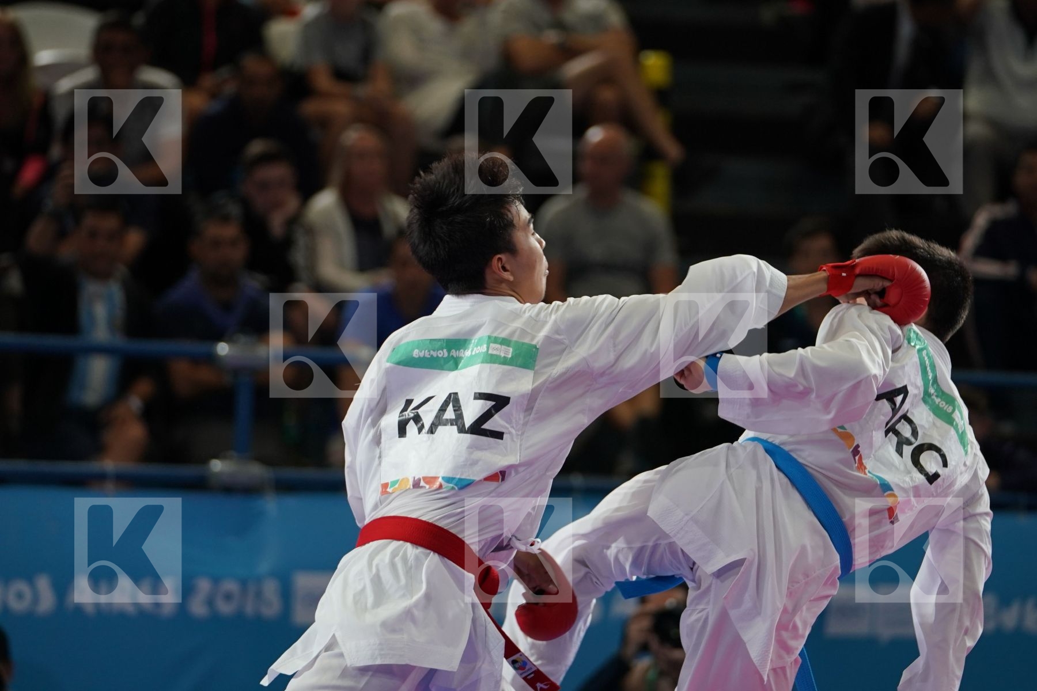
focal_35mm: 246
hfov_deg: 8.4
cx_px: 518
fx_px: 7086
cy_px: 346
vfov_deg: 5.6
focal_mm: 164
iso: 1000
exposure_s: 1/1000
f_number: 2.8
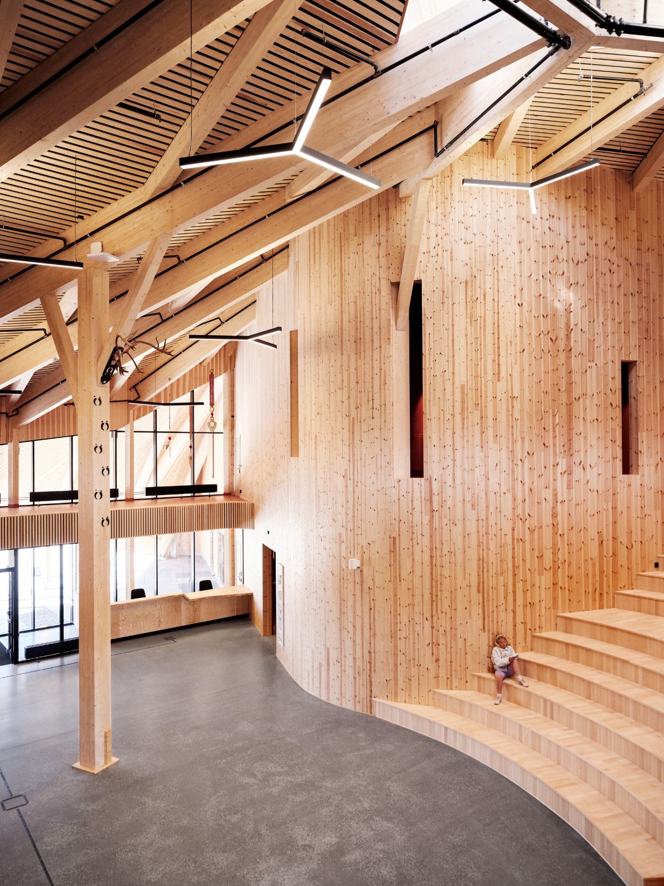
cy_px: 443
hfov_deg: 56.8
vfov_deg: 71.6
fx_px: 614
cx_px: 332
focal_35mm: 24
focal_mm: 30
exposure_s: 1/160
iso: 1000
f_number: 5.6
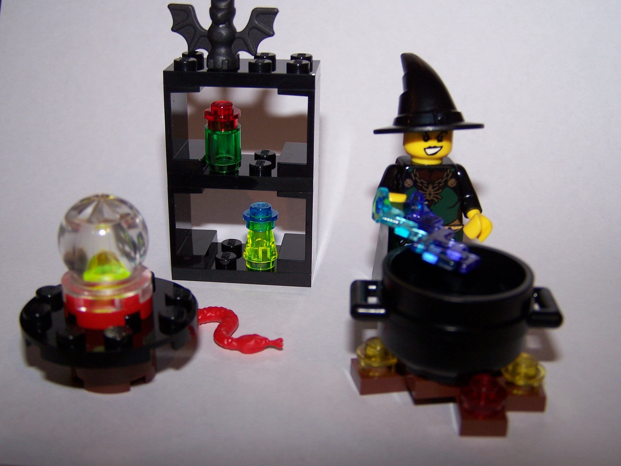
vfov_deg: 28.6
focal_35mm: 51
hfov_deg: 37.5
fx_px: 915
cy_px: 233
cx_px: 310
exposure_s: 1/60
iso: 80
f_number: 3
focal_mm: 8.5
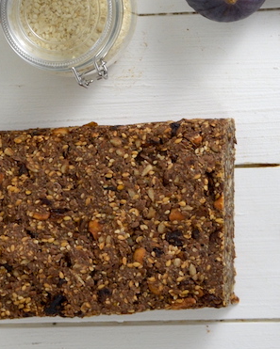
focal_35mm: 160
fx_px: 1652
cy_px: 44
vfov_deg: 12.0
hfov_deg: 9.7
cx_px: 107
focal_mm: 35
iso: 400
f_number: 4.5
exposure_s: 1/80
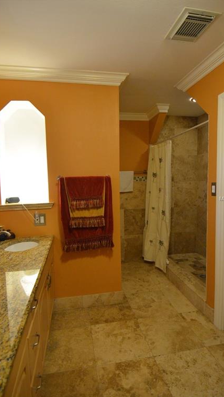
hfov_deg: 58.4
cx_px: 109
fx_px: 200
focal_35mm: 19
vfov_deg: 89.5
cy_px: 199
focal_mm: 12
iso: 1600
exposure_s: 1/80
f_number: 4.5
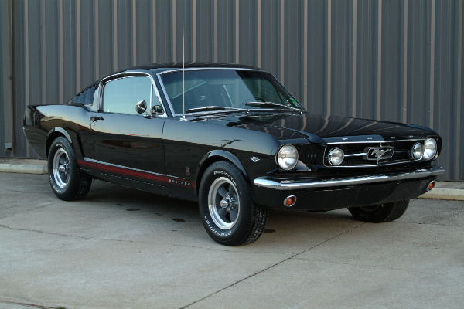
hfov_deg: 29.9
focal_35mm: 68
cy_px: 154
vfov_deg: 20.2
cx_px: 232
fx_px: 870
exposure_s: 1/90
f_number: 5.6
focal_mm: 45
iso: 400
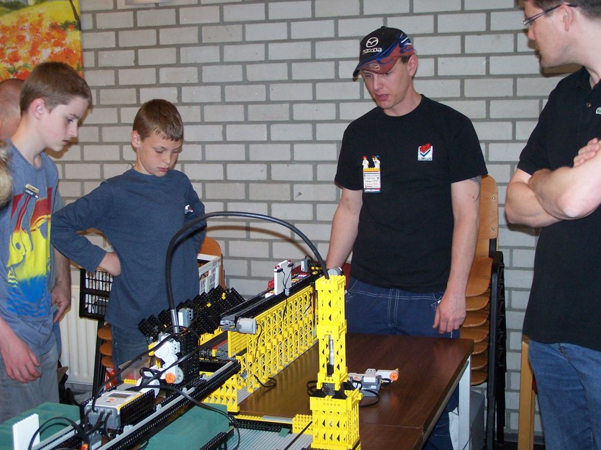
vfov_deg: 28.6
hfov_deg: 37.5
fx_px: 885
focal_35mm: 51
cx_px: 300
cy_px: 225
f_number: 3
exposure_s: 1/60
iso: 140
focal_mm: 8.5
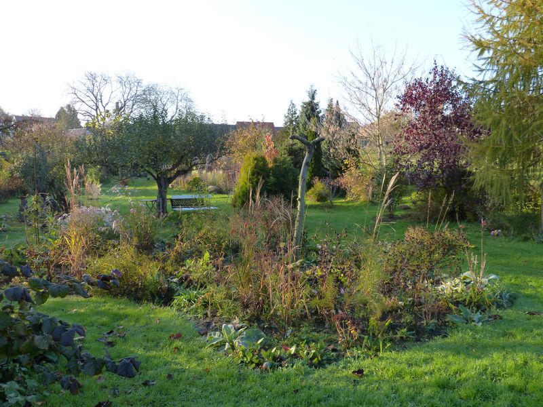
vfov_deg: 46.8
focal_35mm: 30
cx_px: 272
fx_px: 471
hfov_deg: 60.0
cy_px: 204
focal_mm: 5.2
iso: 160
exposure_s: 1/200
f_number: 4
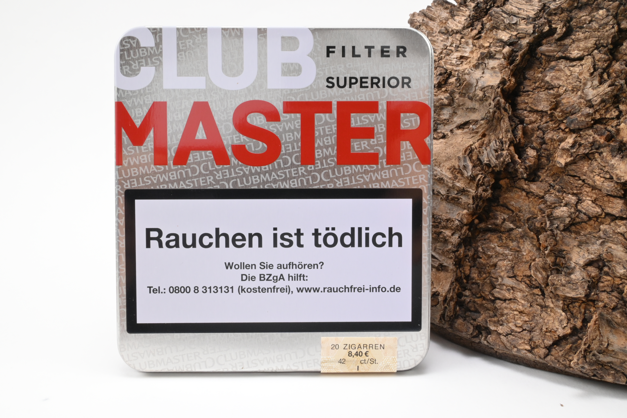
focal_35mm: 37
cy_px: 209
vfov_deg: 36.2
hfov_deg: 52.2
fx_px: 640
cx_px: 314
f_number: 22
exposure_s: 1/15
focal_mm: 24.5
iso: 640
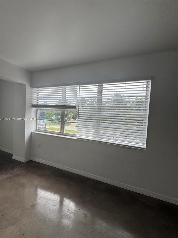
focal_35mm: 14
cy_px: 119
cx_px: 89
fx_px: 96
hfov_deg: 85.7
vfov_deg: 102.1
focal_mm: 2.22
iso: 40
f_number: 2.2
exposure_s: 1/451
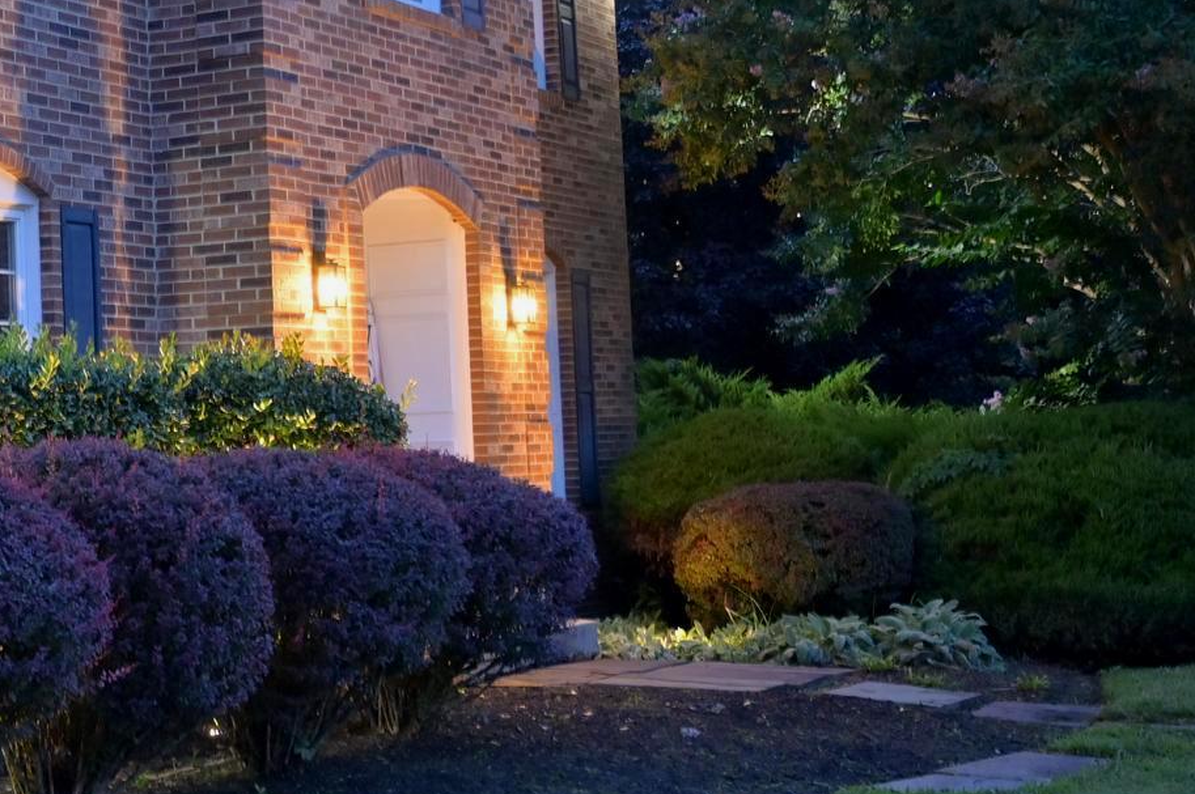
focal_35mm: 74
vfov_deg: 18.3
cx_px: -93
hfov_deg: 25.5
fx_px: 2454
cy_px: 259
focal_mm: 33
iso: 1250
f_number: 4
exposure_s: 1/13
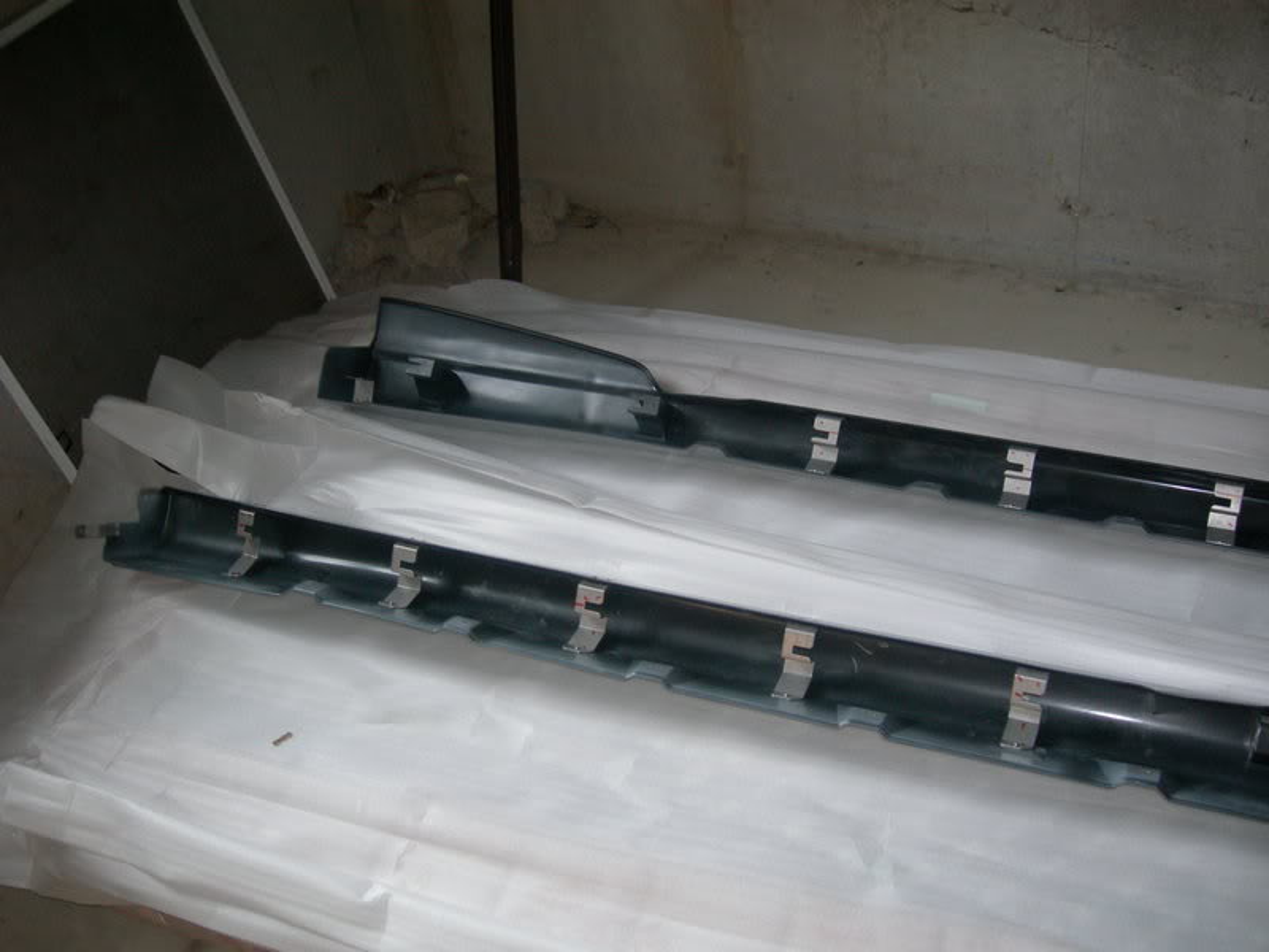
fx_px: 1393
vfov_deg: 37.7
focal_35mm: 38
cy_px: 476
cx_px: 634
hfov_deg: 49.0
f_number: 2.8
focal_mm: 7.8
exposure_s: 1/27
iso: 200
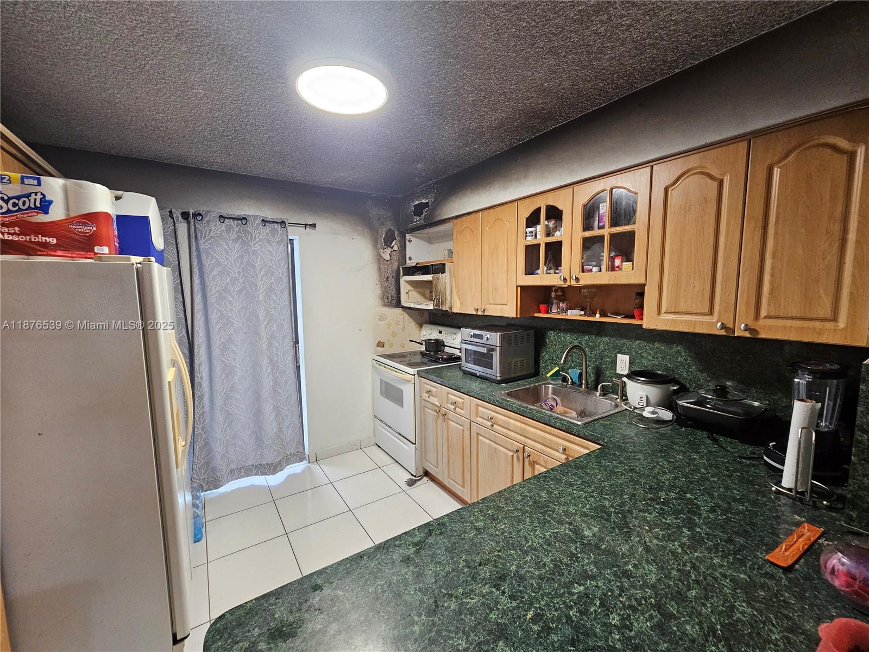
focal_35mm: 13
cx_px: 434
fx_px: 326
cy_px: 326
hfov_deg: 106.2
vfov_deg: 89.9
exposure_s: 1/60
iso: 250
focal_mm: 2.2
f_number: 2.2
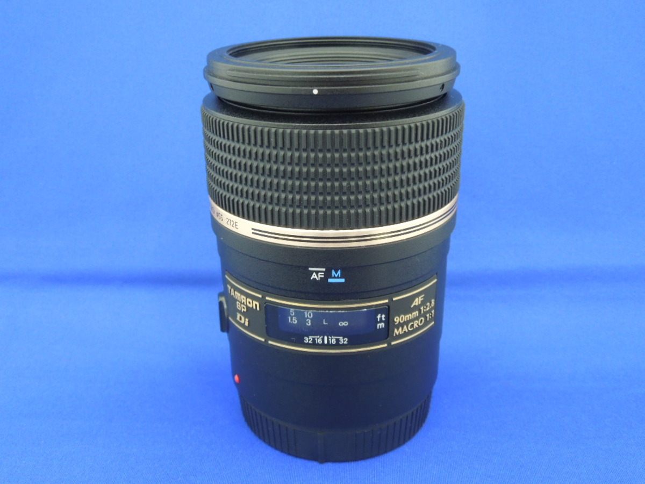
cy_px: 242
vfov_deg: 40.7
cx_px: 322
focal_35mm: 35
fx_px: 652
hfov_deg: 52.6
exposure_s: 1/15
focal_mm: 6.3
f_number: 3.7
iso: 400
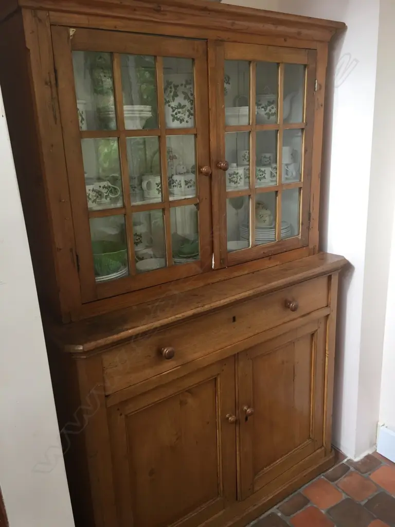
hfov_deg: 48.2
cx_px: 198
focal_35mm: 29
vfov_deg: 61.7
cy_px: 264
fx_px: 441
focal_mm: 4.15
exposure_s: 1/33
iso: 32
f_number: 2.2
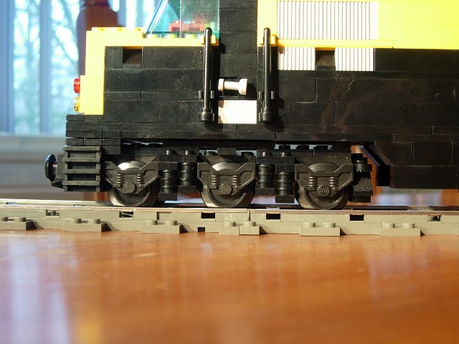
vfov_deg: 28.6
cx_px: 230
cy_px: 172
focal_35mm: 51
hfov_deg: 37.5
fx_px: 676
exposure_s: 1/7.1
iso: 64
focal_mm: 10.6
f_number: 3.2
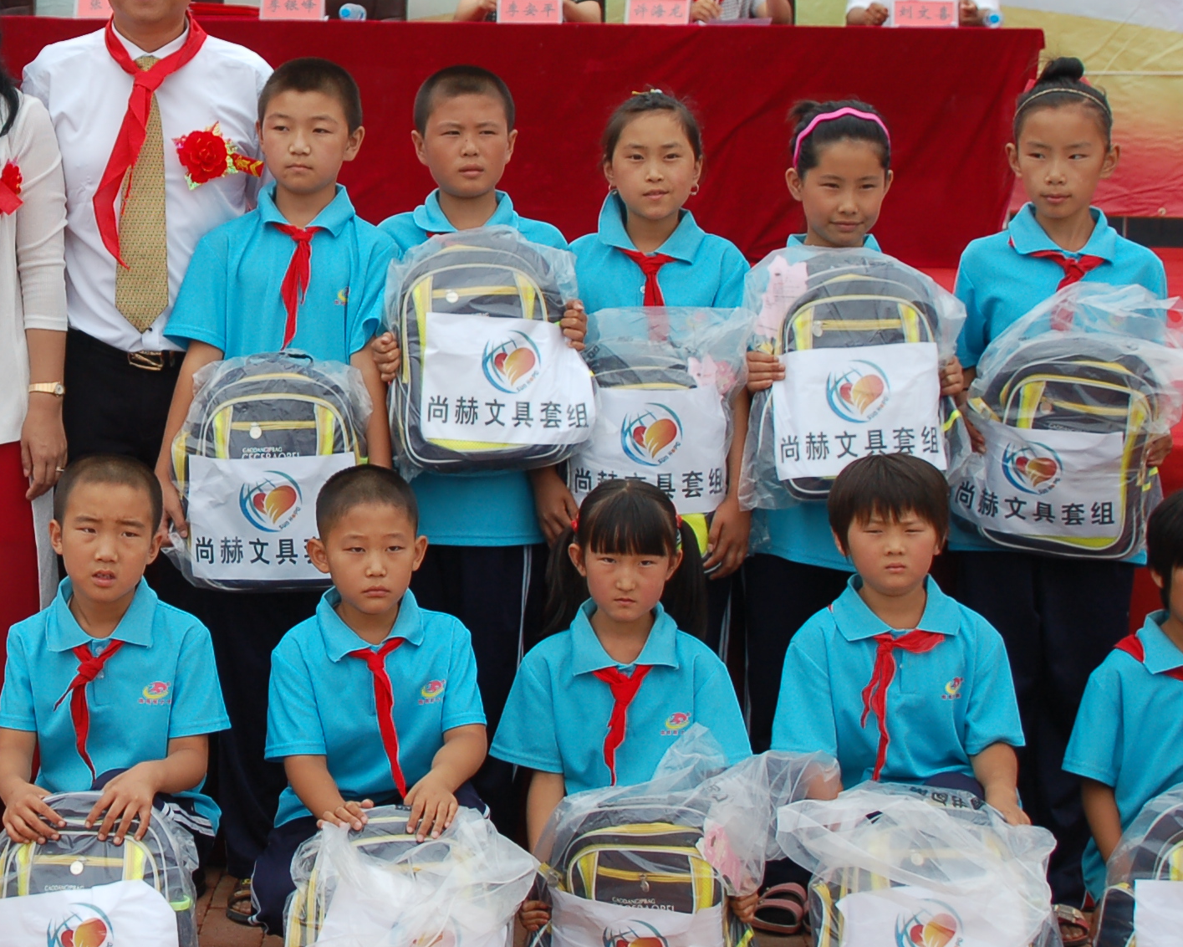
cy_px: 304
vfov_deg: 4.9
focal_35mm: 314
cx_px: 19
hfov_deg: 6.1
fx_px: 10994
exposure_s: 1/500
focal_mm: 105
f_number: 5.6
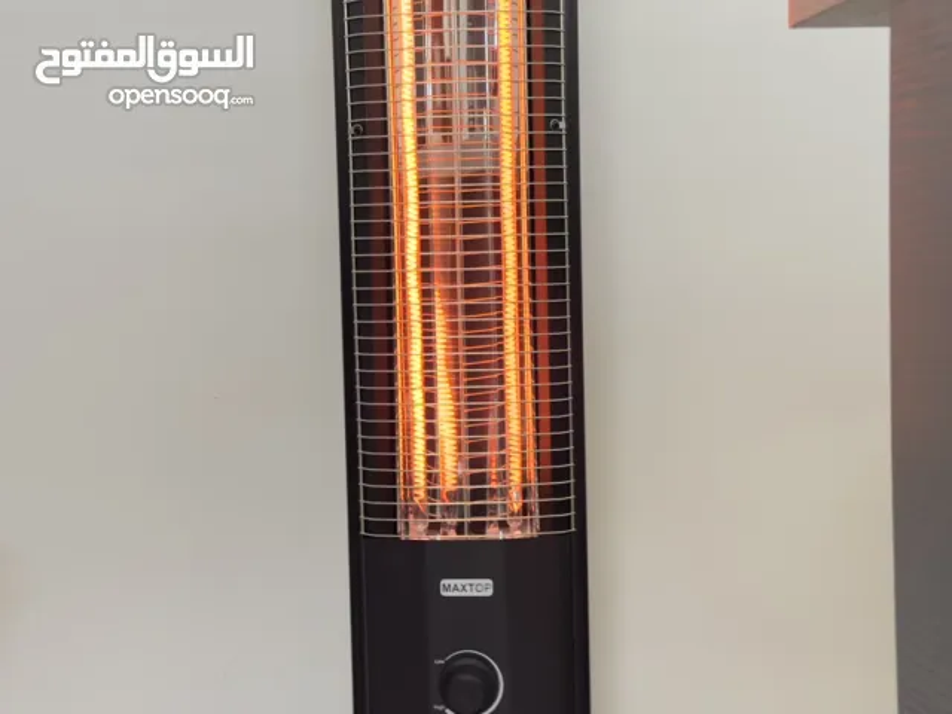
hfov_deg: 52.6
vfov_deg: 40.7
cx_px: 476
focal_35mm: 35
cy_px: 357
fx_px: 963
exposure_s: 1/40
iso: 500
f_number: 1.78
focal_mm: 6.76
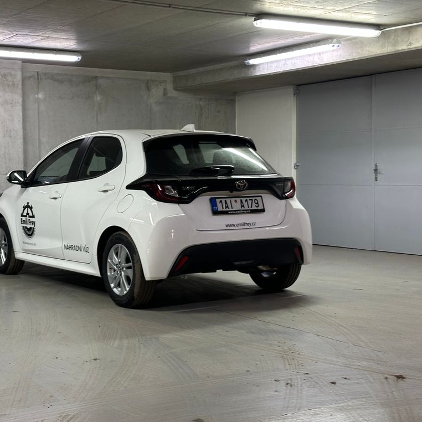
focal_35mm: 57
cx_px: 155
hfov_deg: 29.9
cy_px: 211
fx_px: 786
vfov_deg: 30.0
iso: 160
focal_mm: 6.86
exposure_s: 1/50
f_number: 1.78
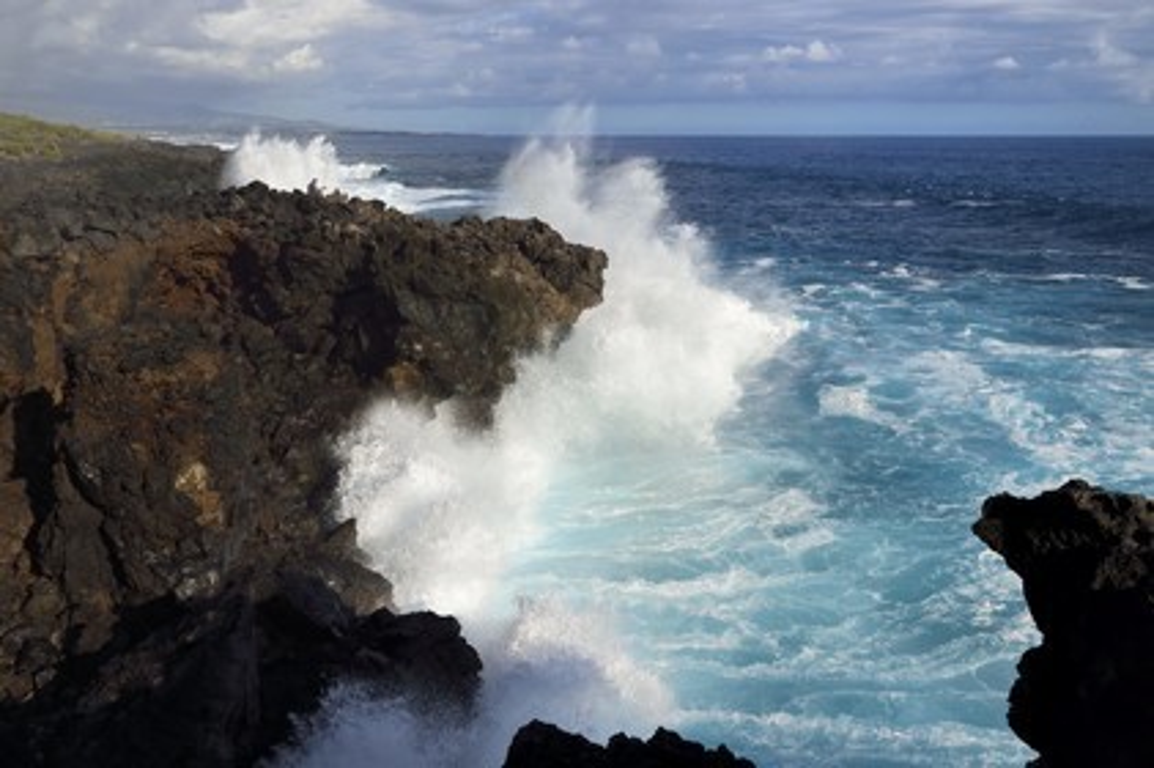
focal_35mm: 32
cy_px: 384
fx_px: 1025
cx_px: 577
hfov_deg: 58.8
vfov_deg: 41.1
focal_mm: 32
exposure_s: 1/400
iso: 200
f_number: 16
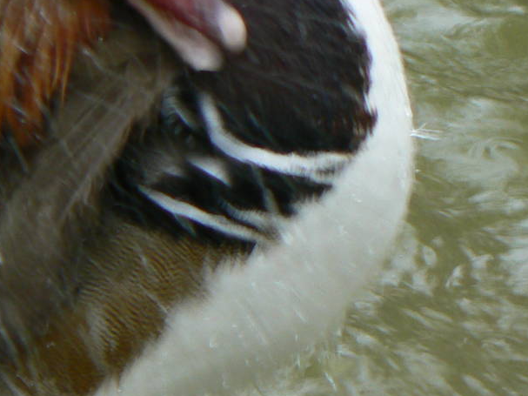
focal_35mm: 1002
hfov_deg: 2.0
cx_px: 175
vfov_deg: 1.5
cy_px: 94
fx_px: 15281
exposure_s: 1/125
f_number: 5.6
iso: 80
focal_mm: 63.3
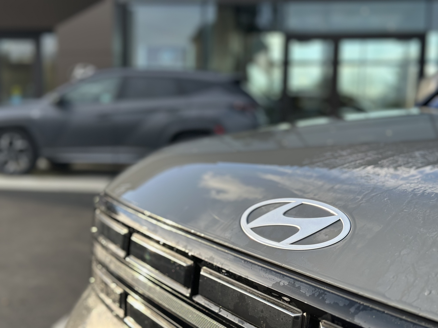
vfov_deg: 30.3
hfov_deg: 39.7
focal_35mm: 48
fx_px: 607
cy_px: 164
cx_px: 219
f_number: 1.78
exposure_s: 1/1541
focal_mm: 6.86
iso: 80
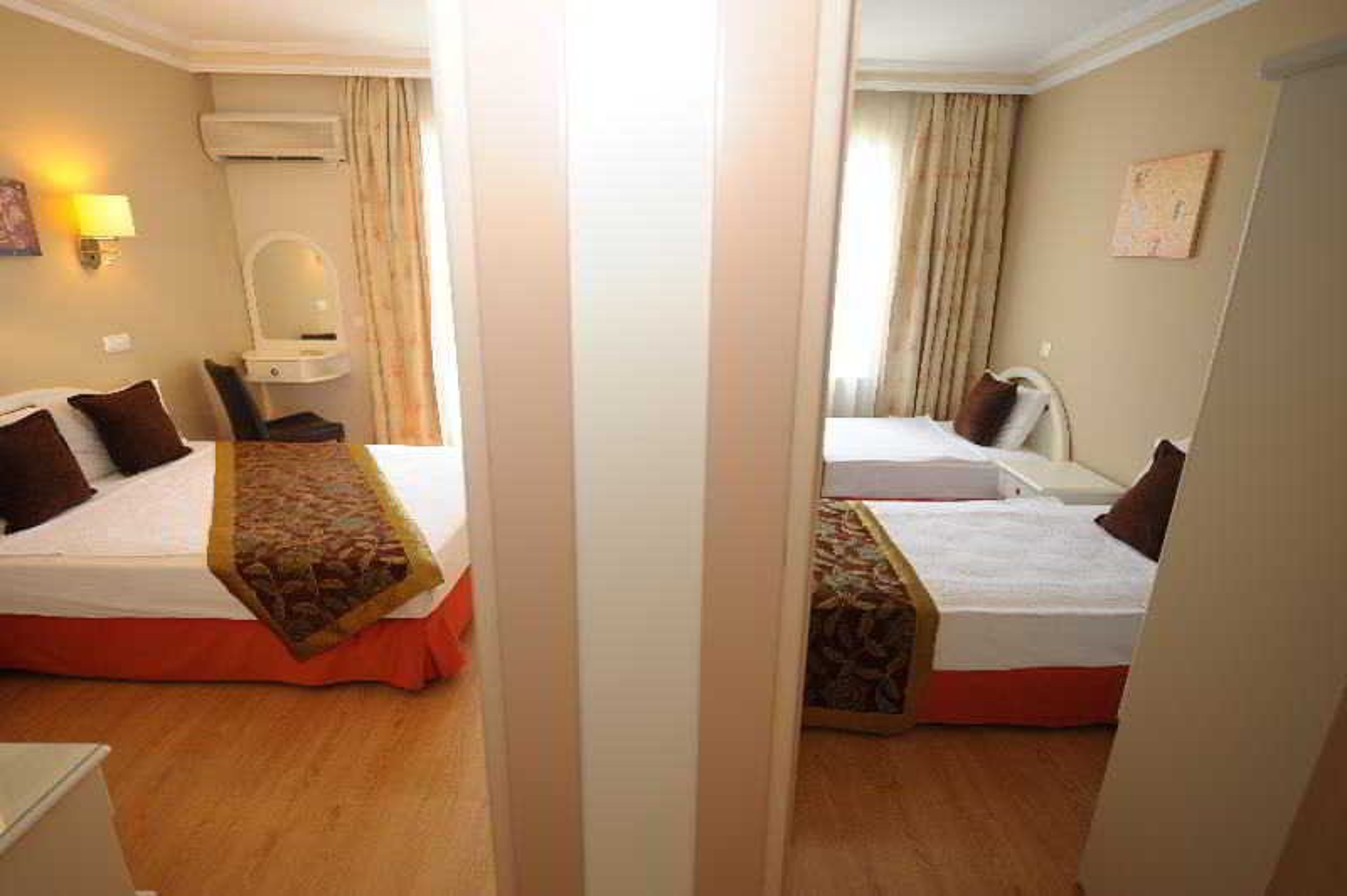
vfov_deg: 67.3
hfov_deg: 90.0
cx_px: 674
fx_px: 673
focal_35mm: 18
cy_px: 448
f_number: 3.2
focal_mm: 18
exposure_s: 1/50
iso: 200
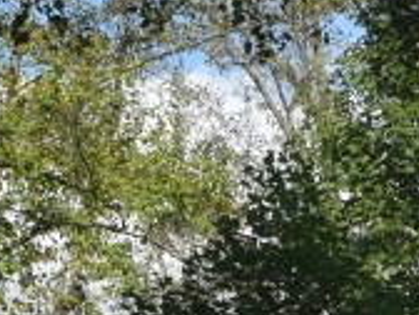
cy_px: 555
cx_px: 840
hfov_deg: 8.5
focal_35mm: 220
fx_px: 2662
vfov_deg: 6.6
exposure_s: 1/250
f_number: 8
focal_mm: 25
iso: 200
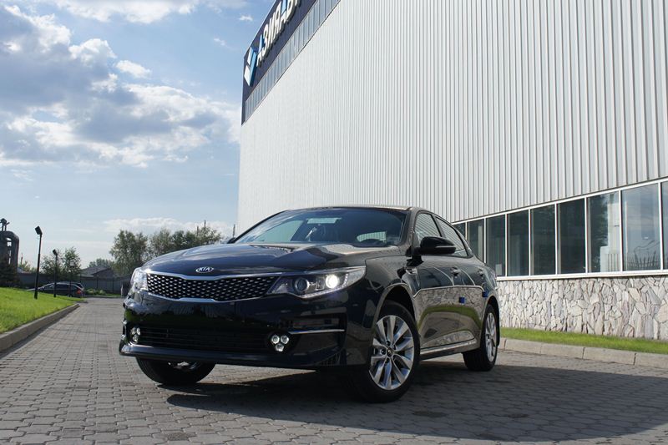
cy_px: 222
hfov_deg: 57.2
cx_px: 334
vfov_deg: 40.0
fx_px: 612
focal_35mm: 33
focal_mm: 22
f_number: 8
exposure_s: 1/640
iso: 200
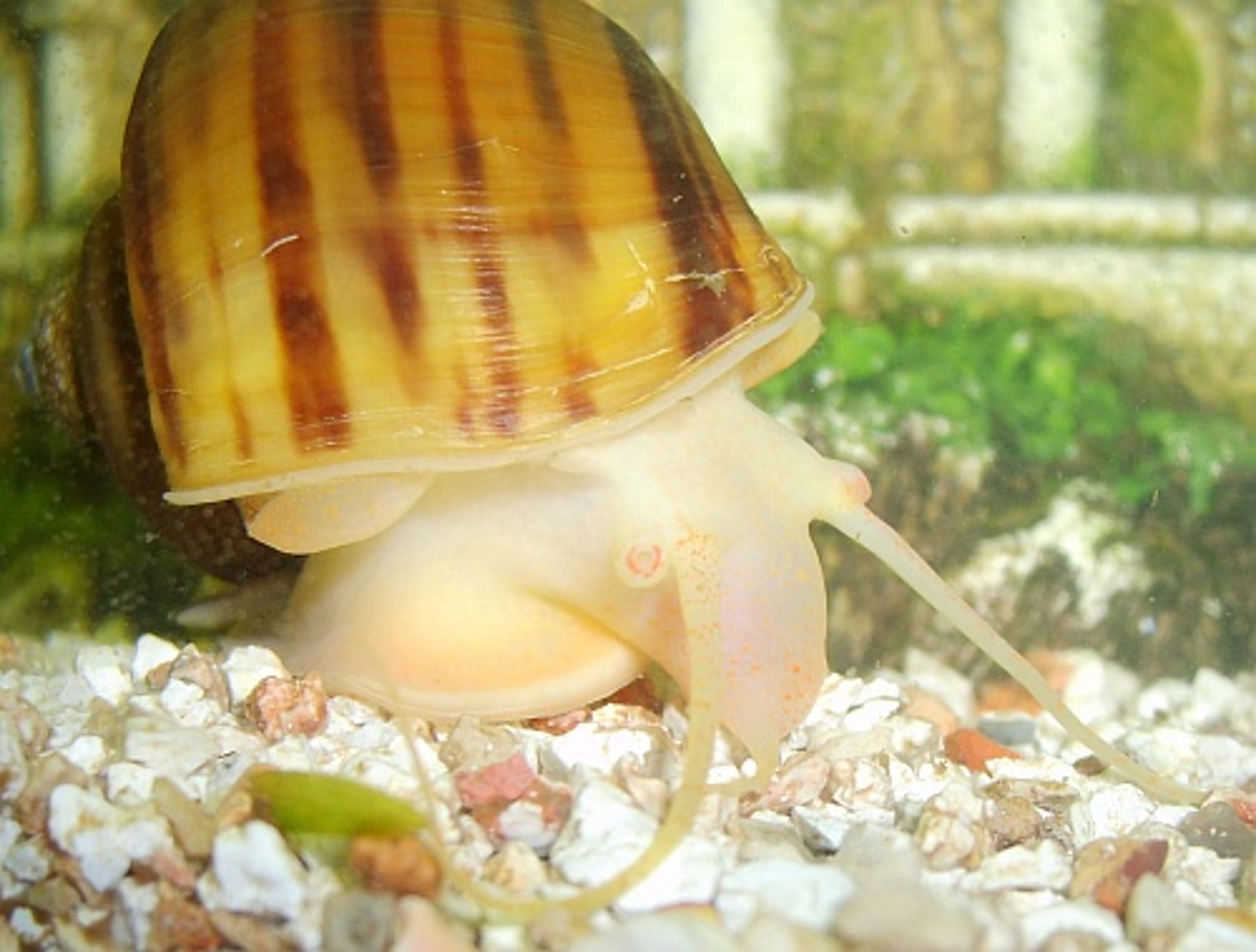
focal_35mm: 35
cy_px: 476
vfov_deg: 41.0
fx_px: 1275
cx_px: 628
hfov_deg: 52.5
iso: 100
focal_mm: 5.8
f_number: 2.8
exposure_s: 1/45
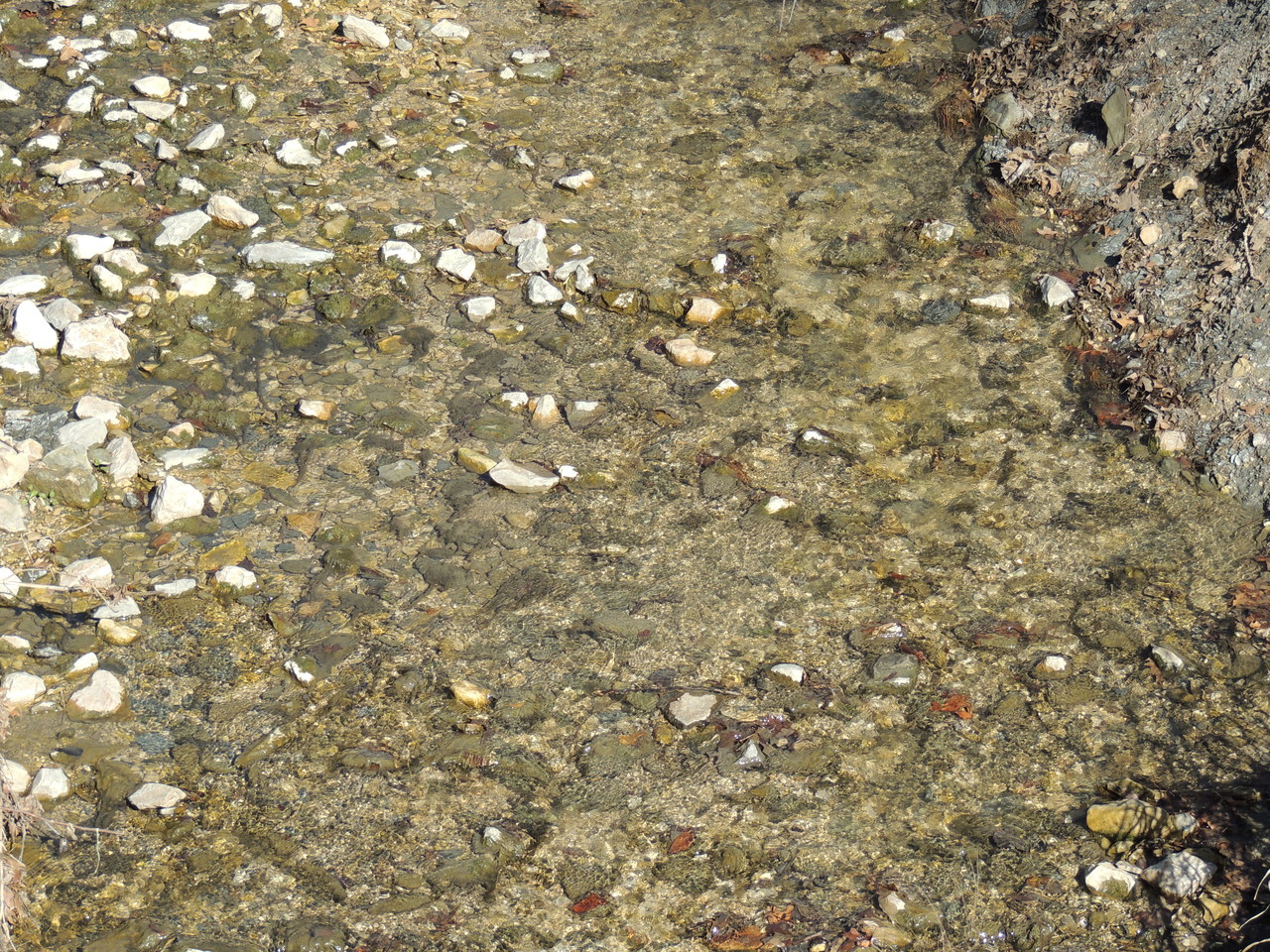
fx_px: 4403
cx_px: 635
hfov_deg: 16.4
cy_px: 476
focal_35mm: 120
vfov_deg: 12.3
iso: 100
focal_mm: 21.4
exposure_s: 1/400
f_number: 4.2
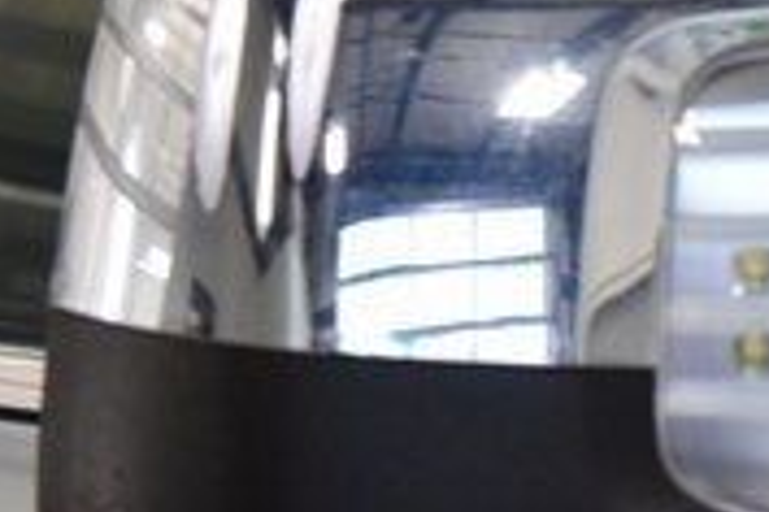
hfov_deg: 7.5
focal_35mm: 271
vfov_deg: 5.1
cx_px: 999
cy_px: 336
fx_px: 5788
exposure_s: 1/60
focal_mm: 50
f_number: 7.1
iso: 1600
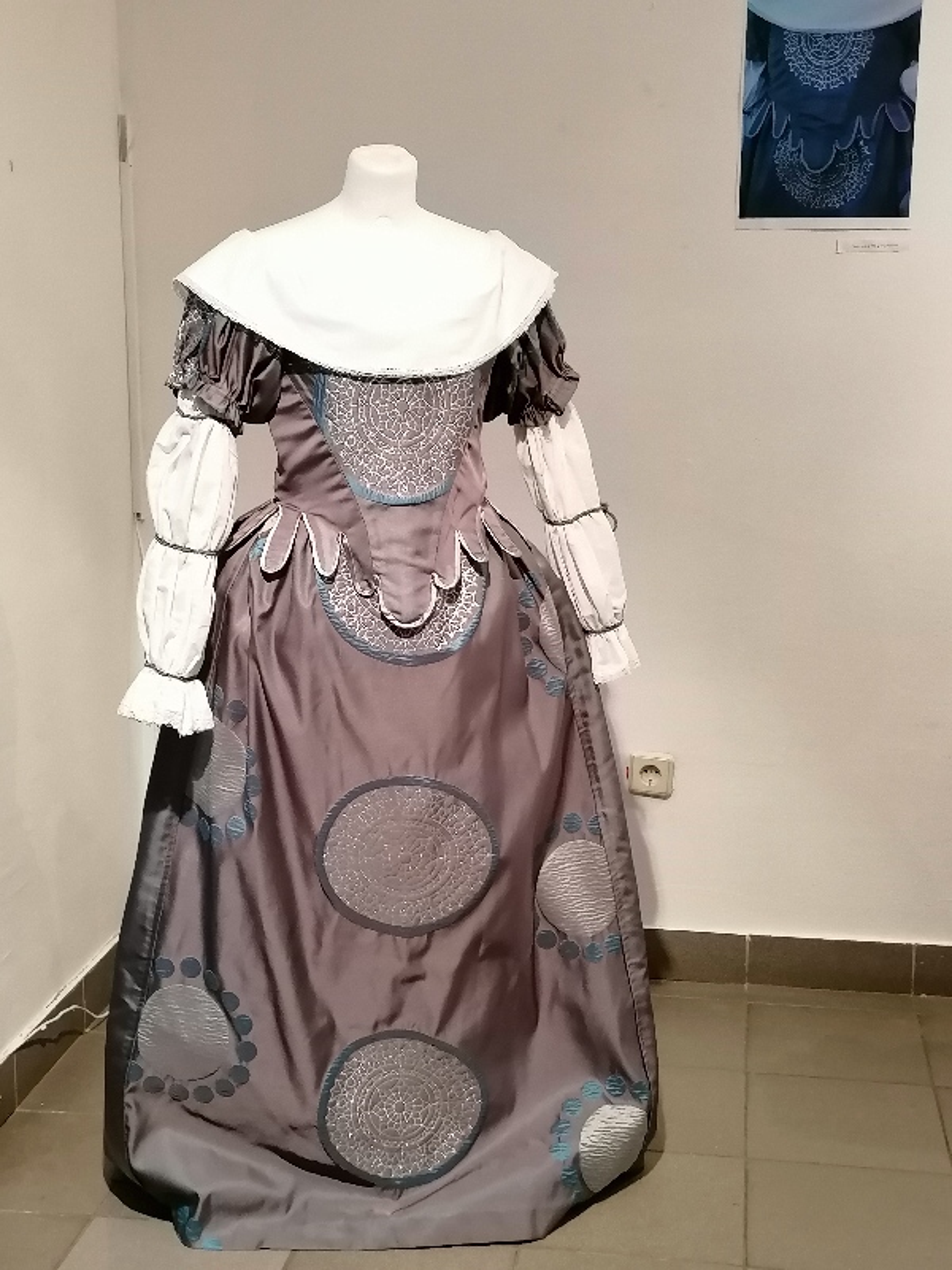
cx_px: 476
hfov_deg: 29.7
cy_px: 635
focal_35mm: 49
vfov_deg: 38.9
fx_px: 1797
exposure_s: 1/33.3
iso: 320
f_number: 1.8
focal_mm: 4.75
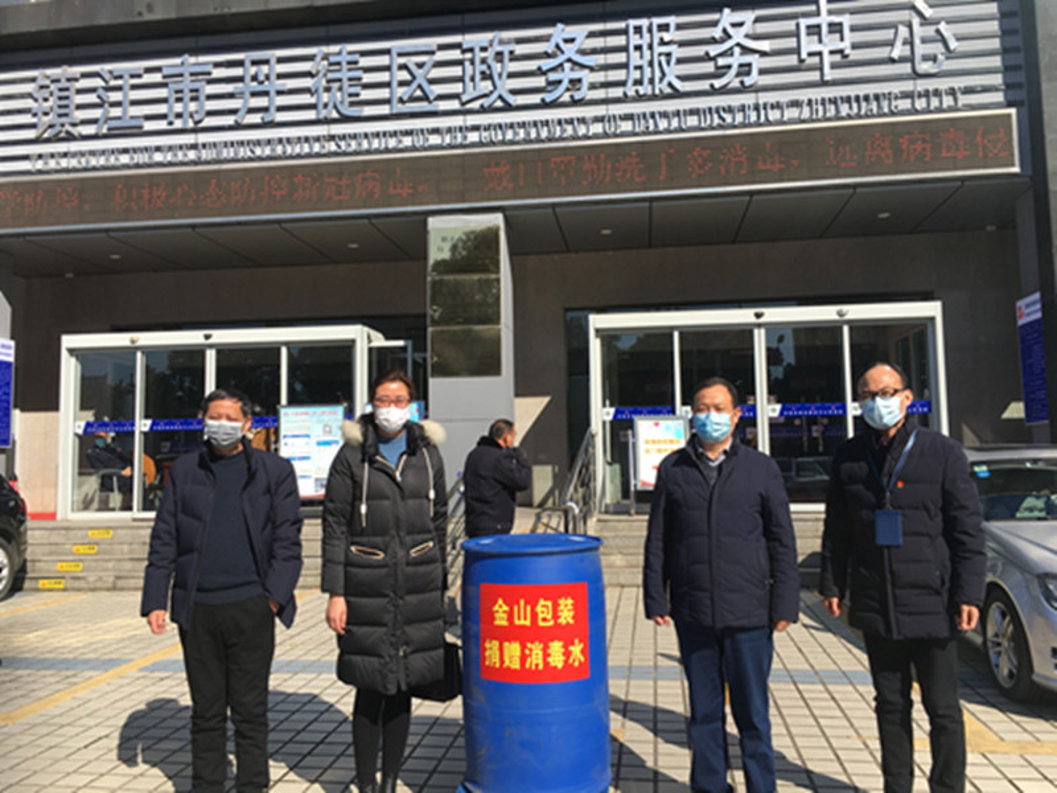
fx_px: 886
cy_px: 396
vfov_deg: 48.2
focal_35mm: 29
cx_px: 528
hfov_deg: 61.7
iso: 25
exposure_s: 1/1425
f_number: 2.2
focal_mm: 4.15
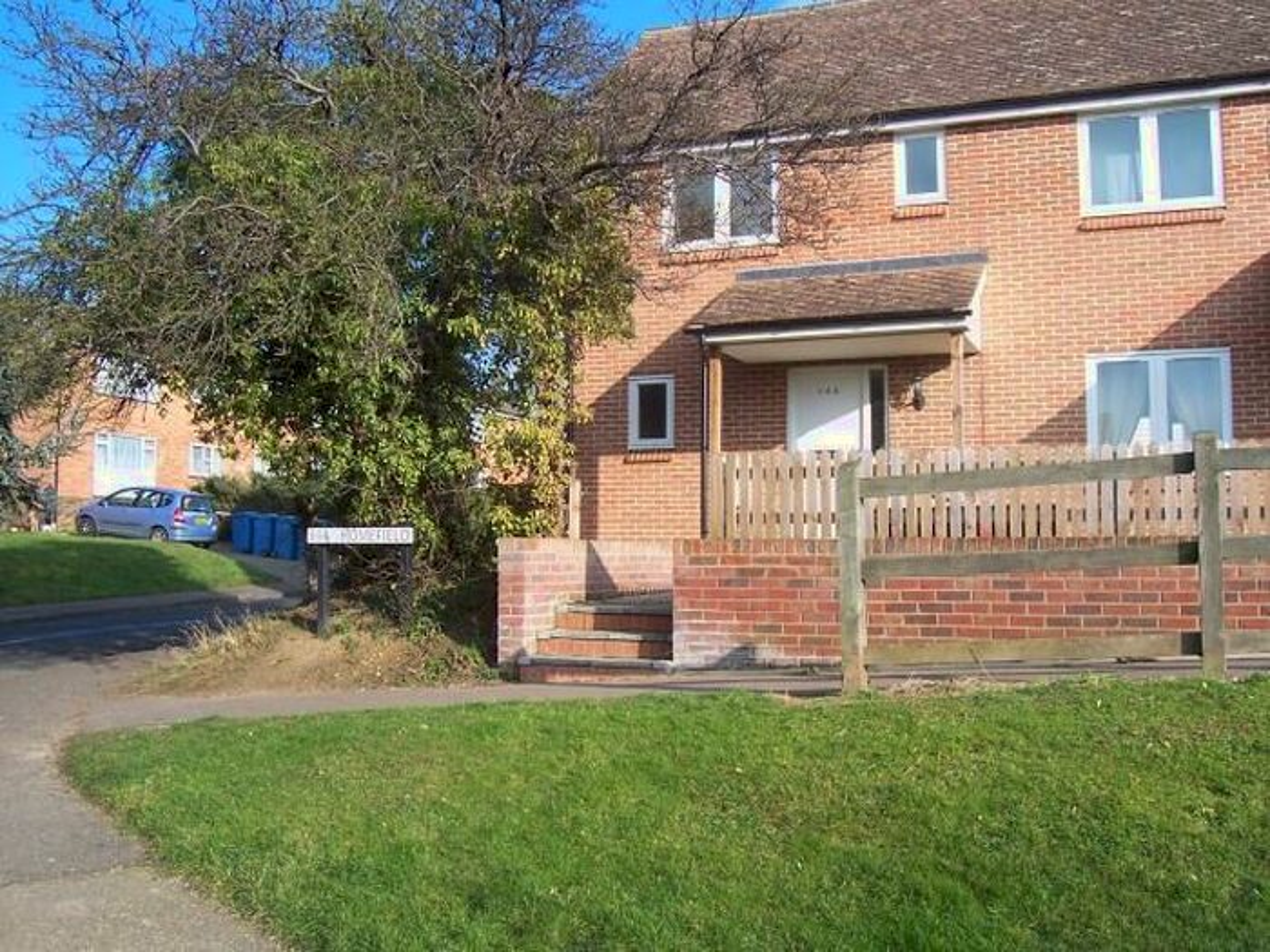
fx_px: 1247
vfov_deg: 41.8
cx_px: 635
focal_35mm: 34
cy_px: 476
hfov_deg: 54.0
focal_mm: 5.6
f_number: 5.6
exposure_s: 1/250
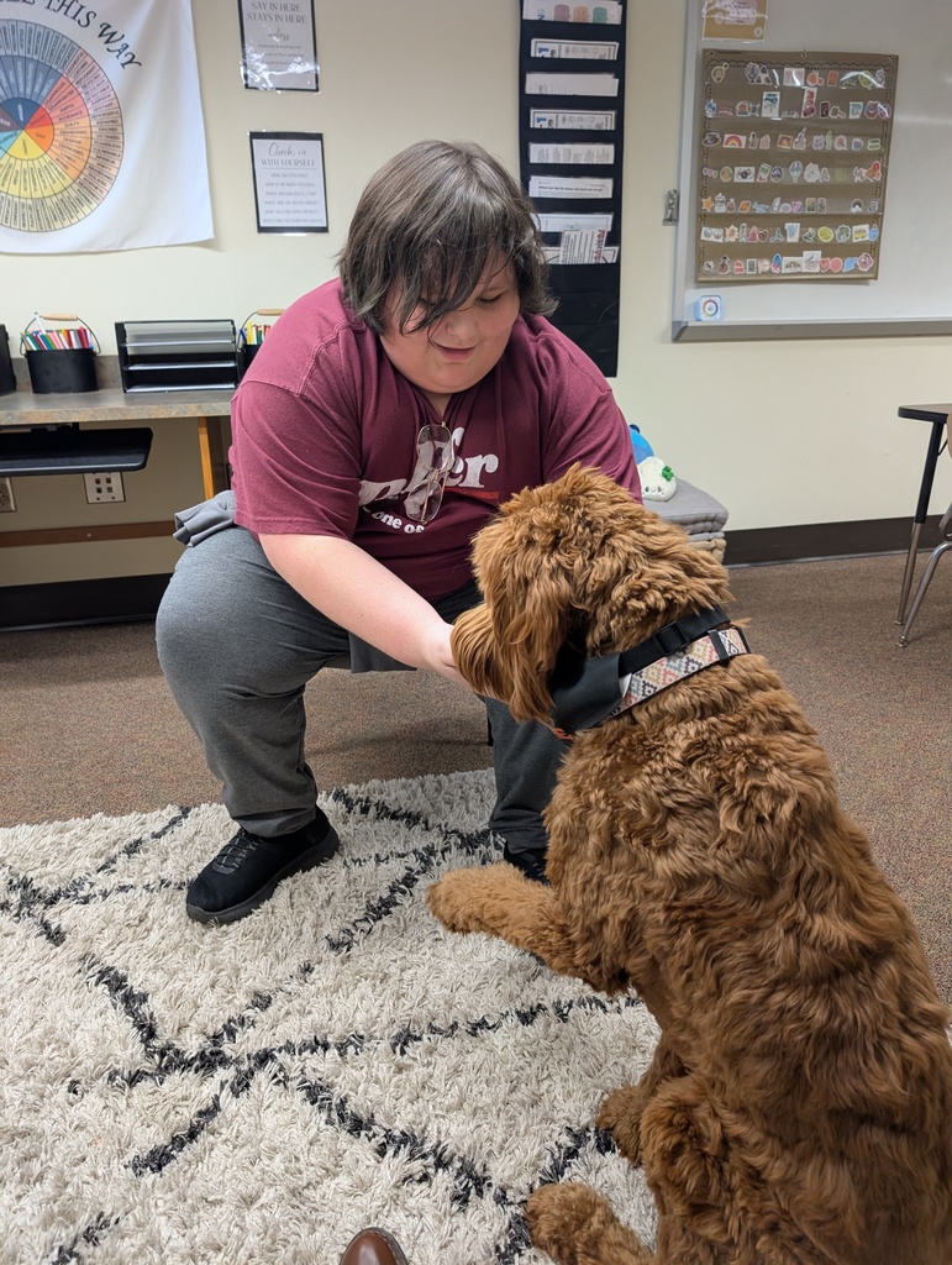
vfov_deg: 71.5
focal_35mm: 24
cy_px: 632
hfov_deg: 56.9
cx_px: 476
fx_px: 878
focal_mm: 6.9
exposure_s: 1/120
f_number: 1.68
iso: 282
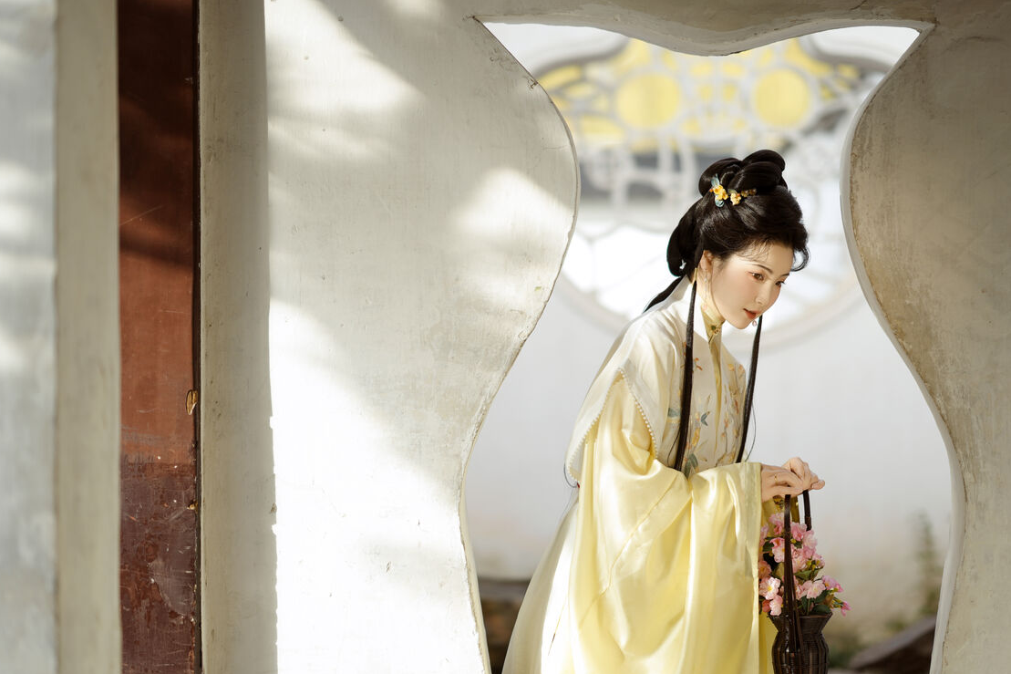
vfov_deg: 14.9
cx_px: 541
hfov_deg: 22.1
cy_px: 327
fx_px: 2583
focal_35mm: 92
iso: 100
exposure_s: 1/640
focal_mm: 85
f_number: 1.4
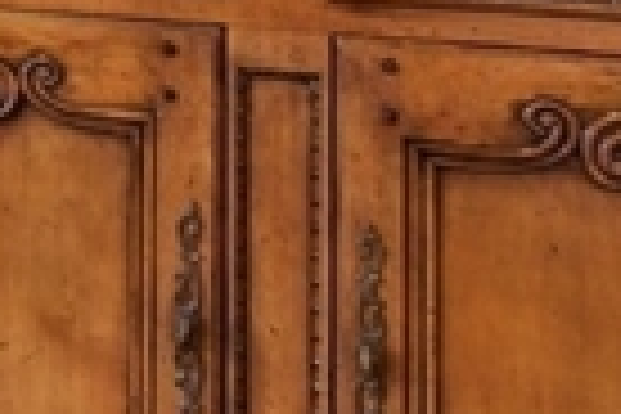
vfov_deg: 11.8
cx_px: -922
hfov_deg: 13.1
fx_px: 1915
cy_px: -223
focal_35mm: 111
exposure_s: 1/15
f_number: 5.6
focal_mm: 10
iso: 320
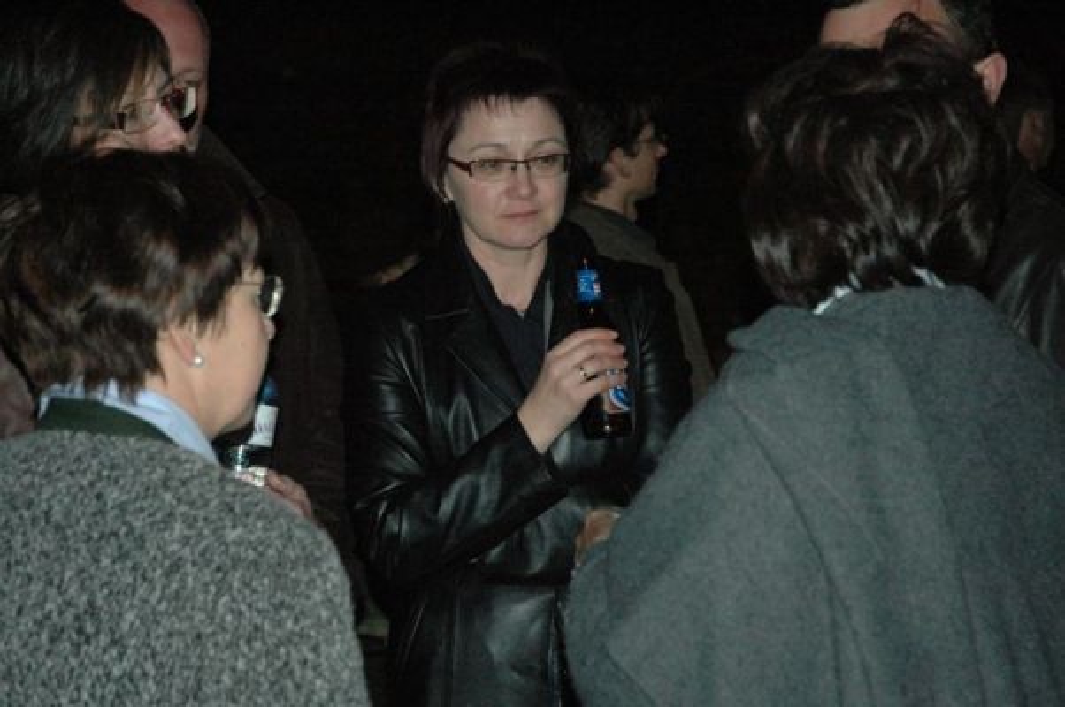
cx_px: 532
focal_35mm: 82
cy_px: 354
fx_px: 2438
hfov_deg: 24.6
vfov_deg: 16.5
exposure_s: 1/60
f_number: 5
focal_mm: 55
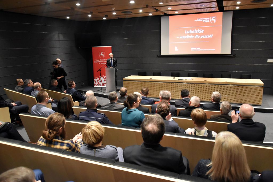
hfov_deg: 67.4
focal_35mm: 27
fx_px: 205
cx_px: 136
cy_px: 91
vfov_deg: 47.9
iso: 4000
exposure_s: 1/80
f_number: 4
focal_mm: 18
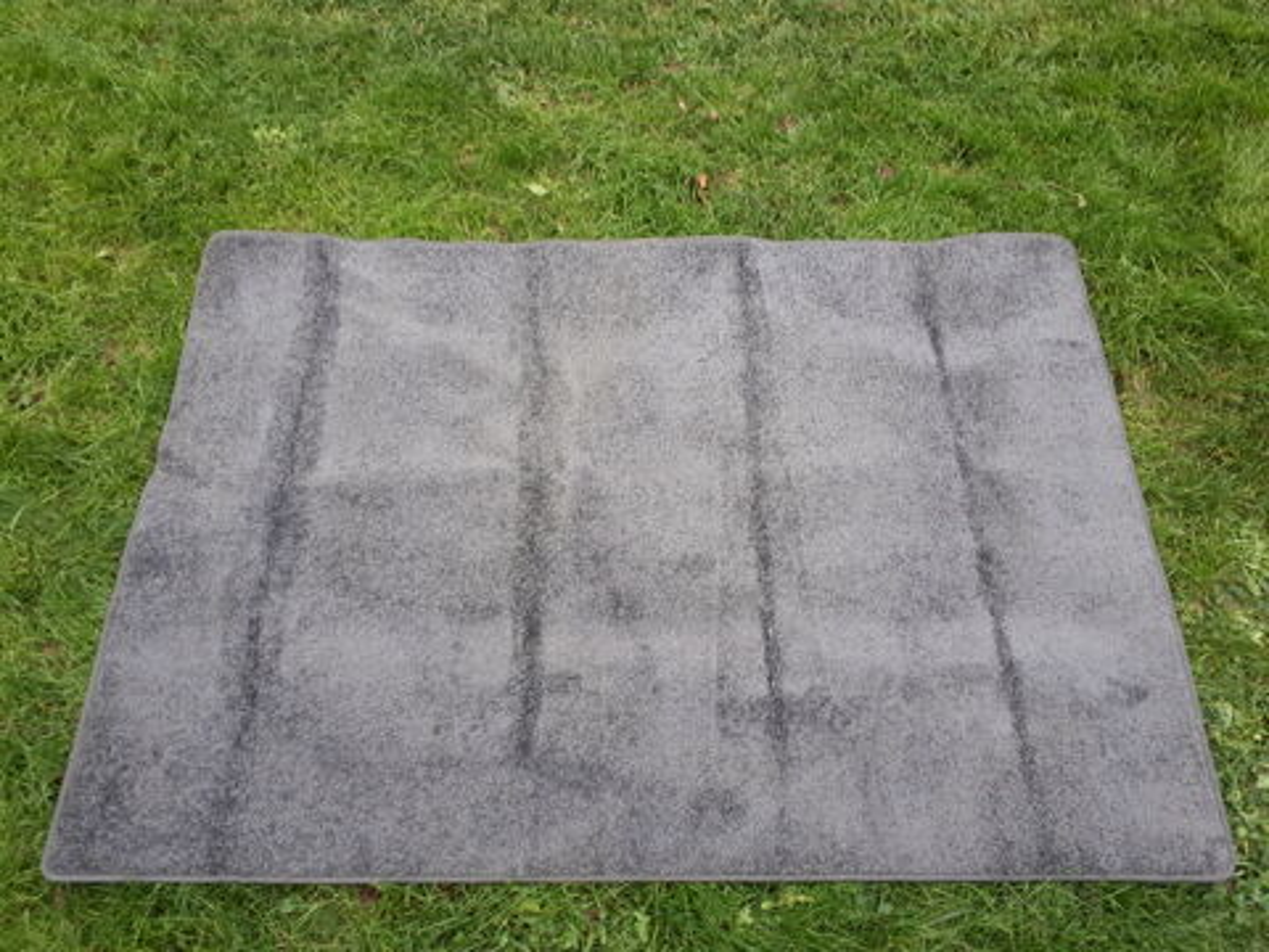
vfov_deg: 51.4
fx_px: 990
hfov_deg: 65.3
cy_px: 476
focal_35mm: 27
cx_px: 634
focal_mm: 3.6
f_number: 1.9
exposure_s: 1/33
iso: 160
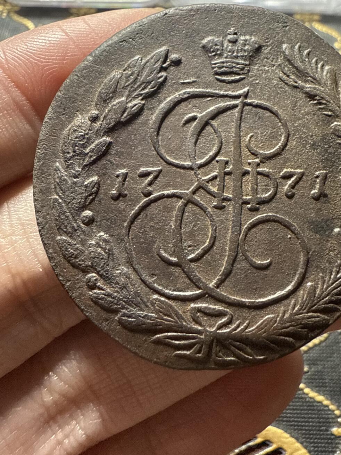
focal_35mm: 33
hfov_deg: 42.6
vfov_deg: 55.0
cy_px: 185
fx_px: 433
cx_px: 212
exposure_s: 1/60
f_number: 2.2
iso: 500
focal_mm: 2.22
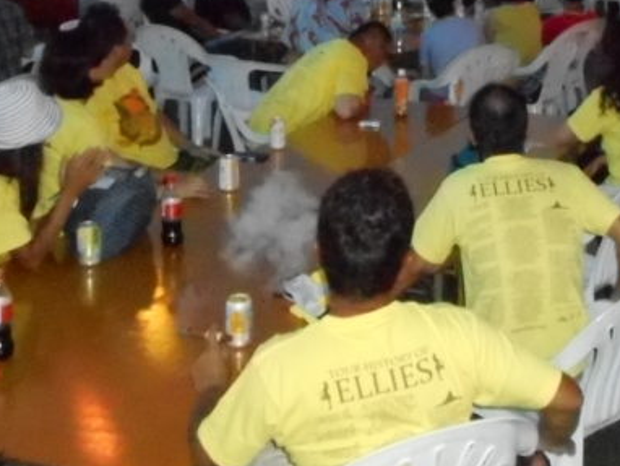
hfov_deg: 28.7
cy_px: -37
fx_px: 1201
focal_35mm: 67
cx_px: 433
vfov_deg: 21.0
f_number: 3.7
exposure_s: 1/25
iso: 1600
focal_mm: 4.5
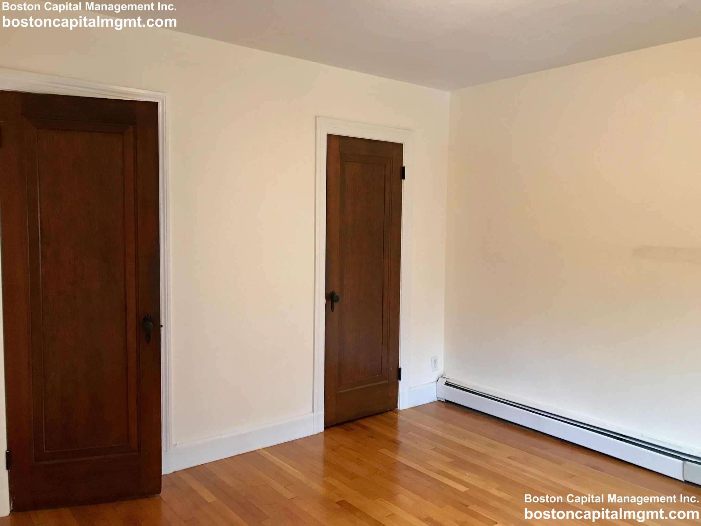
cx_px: 350
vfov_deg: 49.7
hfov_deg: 63.4
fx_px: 567
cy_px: 263
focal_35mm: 28
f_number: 1.8
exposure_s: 1/15
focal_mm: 3.99
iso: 64
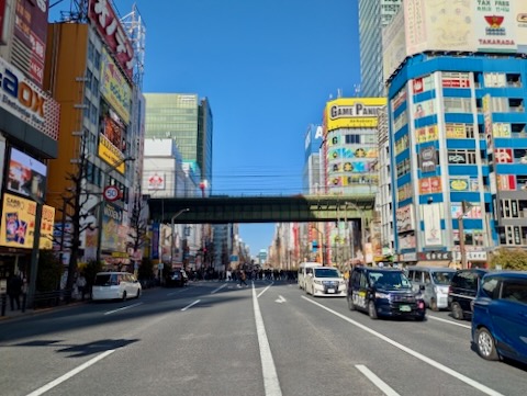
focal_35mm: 25
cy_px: 198
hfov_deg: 69.3
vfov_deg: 55.0
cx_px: 264
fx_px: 381
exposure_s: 1/3745
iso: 53
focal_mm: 5.43
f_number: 1.89
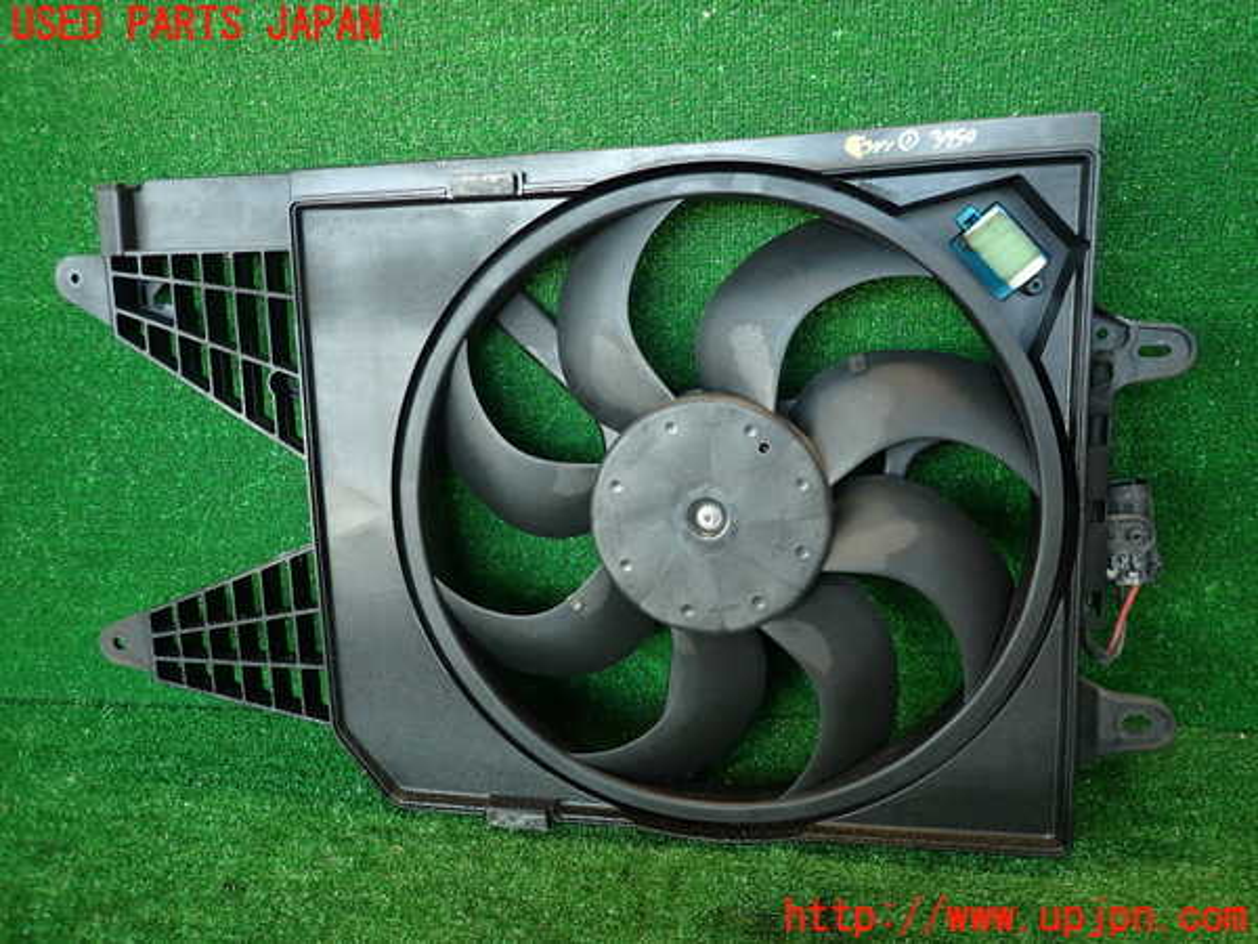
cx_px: 629
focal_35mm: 25
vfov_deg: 54.9
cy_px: 472
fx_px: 909
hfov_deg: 69.4
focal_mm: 4.5
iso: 200
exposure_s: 1/50
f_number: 2
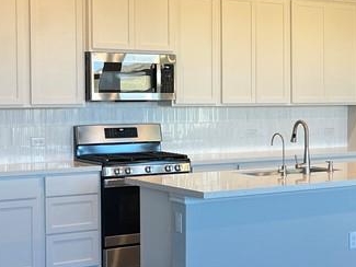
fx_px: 844
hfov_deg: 22.2
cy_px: 128
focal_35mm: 82
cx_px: 413
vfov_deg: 18.0
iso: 100
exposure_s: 1/120
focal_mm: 5.1
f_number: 1.6
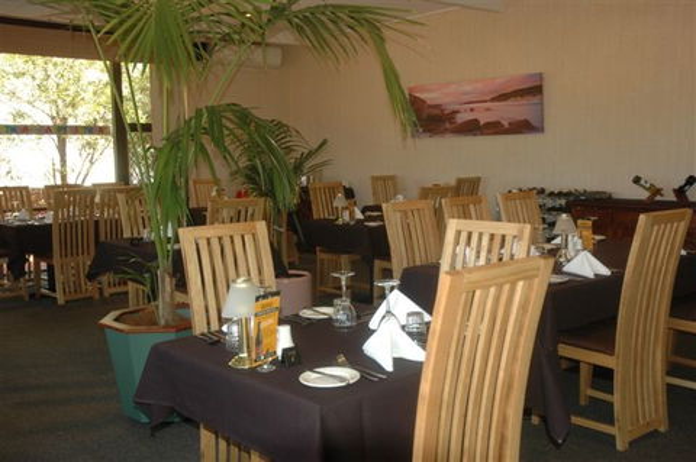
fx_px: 724
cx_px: 348
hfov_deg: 51.3
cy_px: 231
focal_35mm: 38
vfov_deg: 35.4
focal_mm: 25
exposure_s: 1/60
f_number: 3.8
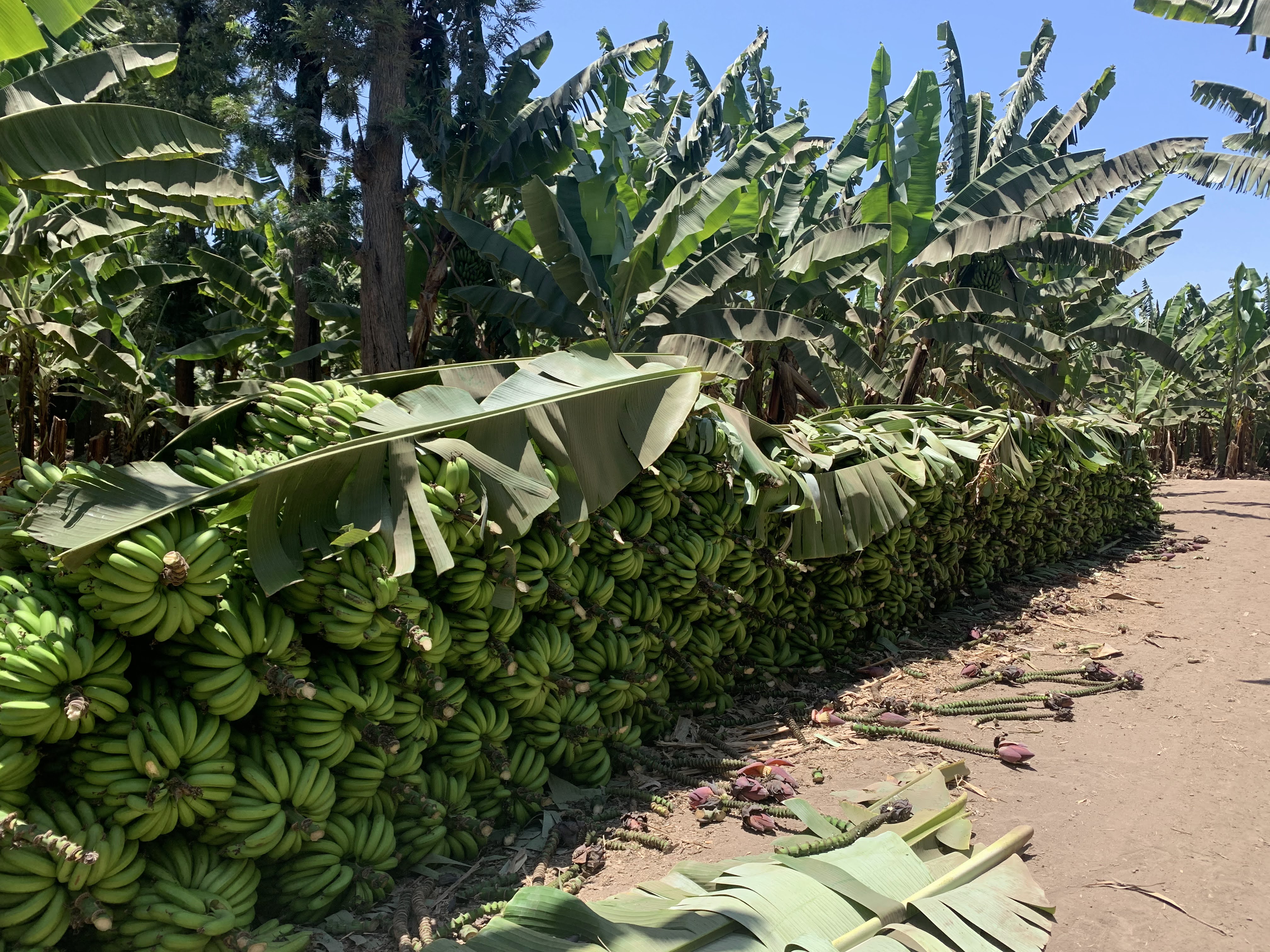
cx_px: 635
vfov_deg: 53.1
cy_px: 476
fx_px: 954
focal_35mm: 26
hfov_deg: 67.3
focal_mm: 4.25
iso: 25
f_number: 1.8
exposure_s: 1/936
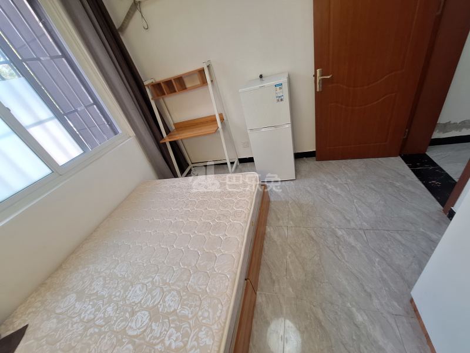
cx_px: 235
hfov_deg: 106.2
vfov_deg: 89.9
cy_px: 176
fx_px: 177
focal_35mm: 13
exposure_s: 1/50
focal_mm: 1.74
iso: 100
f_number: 2.2
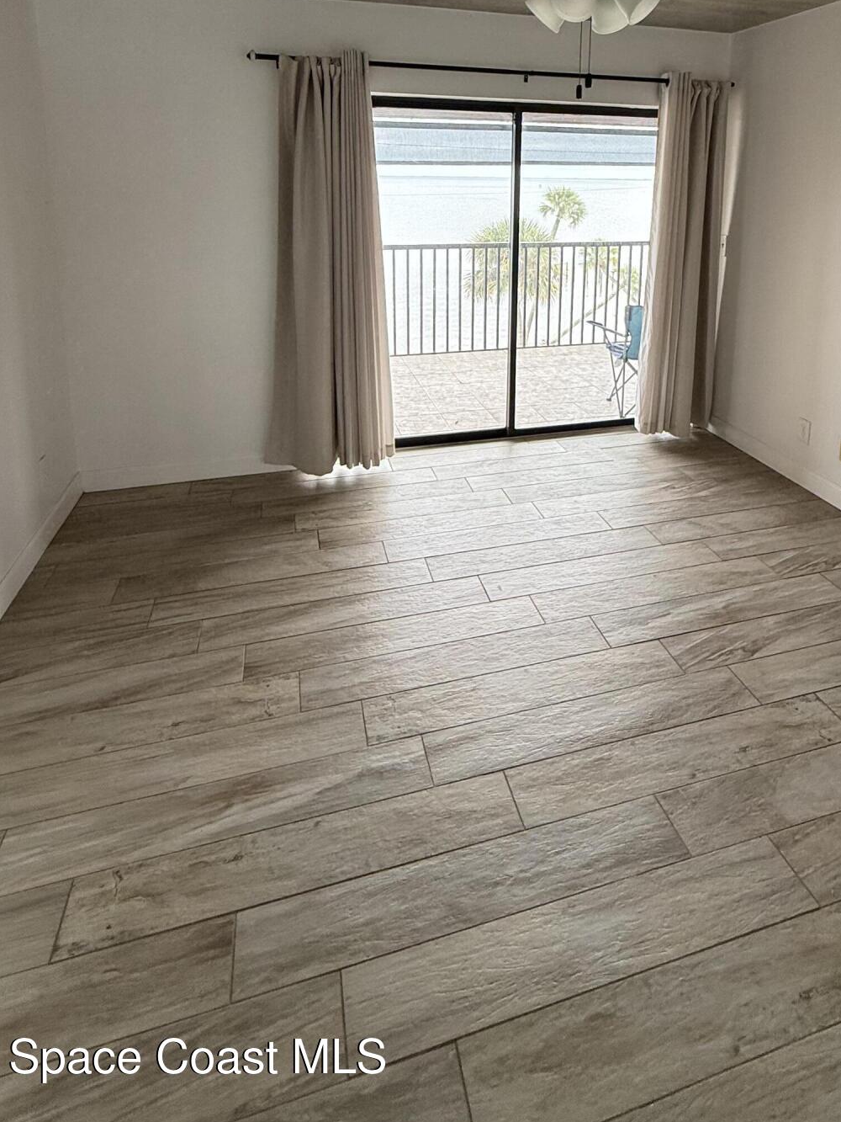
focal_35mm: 21
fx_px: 680
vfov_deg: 73.9
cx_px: 482
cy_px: 292
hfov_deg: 63.2
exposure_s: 1/99
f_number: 2.2
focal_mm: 2.22
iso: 100
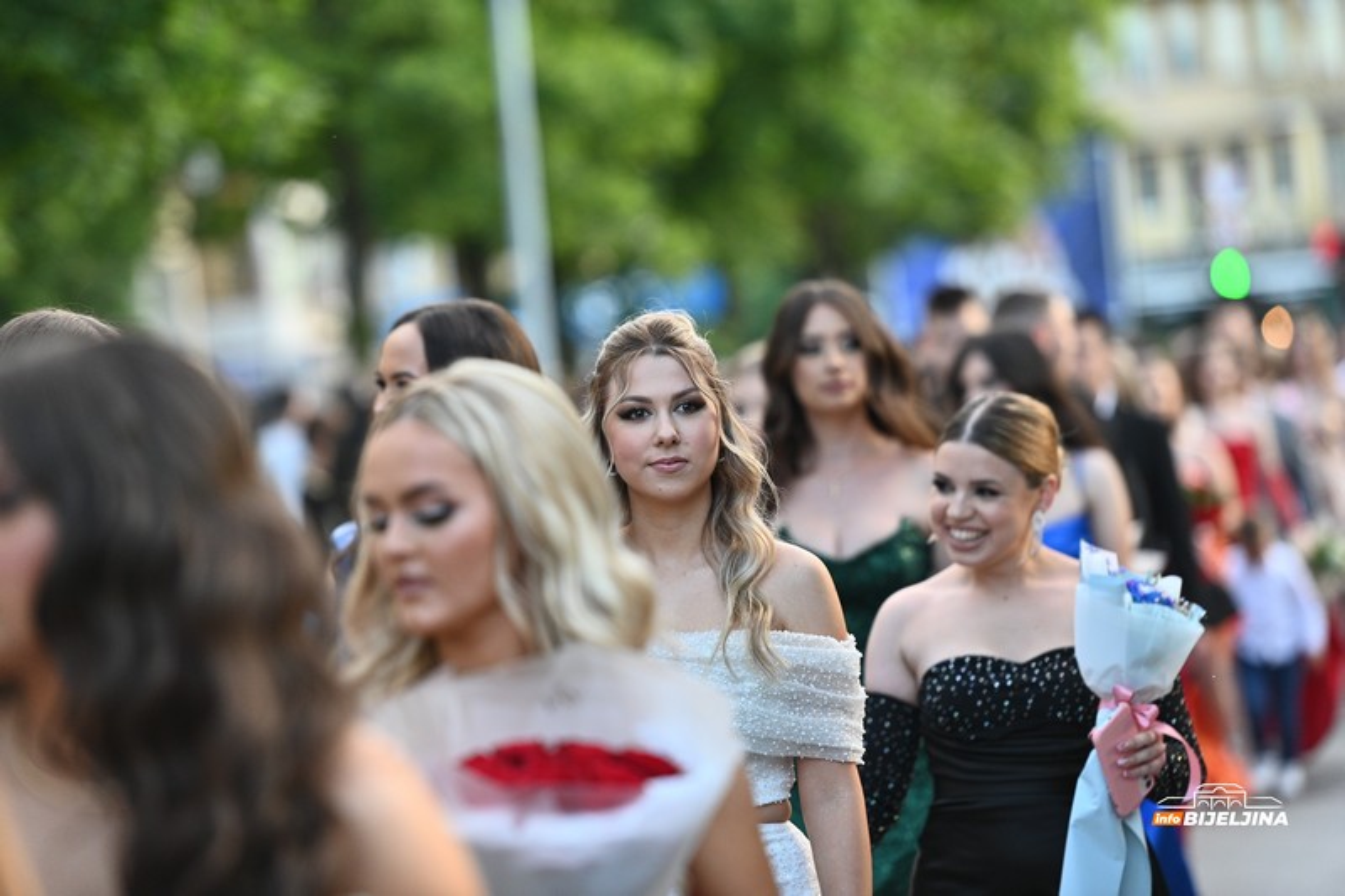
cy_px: 448
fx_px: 6350
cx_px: 672
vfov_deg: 8.1
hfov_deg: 12.1
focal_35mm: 170
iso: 800
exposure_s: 1/800
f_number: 2.8
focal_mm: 170
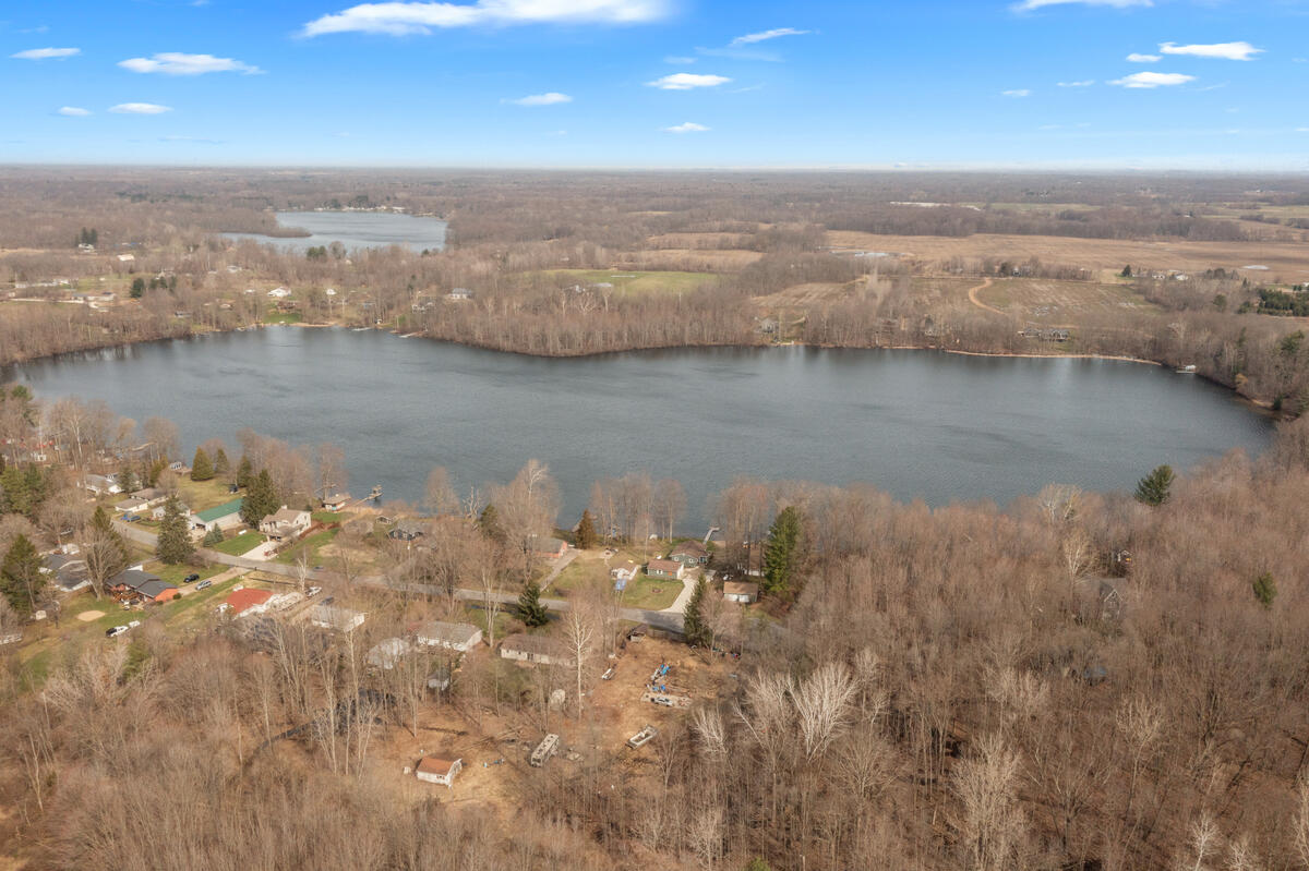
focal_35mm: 28
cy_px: 436
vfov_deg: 46.4
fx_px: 1018
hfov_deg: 65.5
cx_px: 654
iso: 200
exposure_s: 1/400
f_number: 9
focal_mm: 10.26
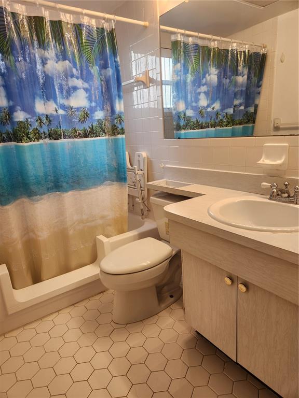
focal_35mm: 23
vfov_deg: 73.9
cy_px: 199
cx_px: 150
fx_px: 265
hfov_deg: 58.9
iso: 80
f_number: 1.8
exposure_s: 1/120
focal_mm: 5.4
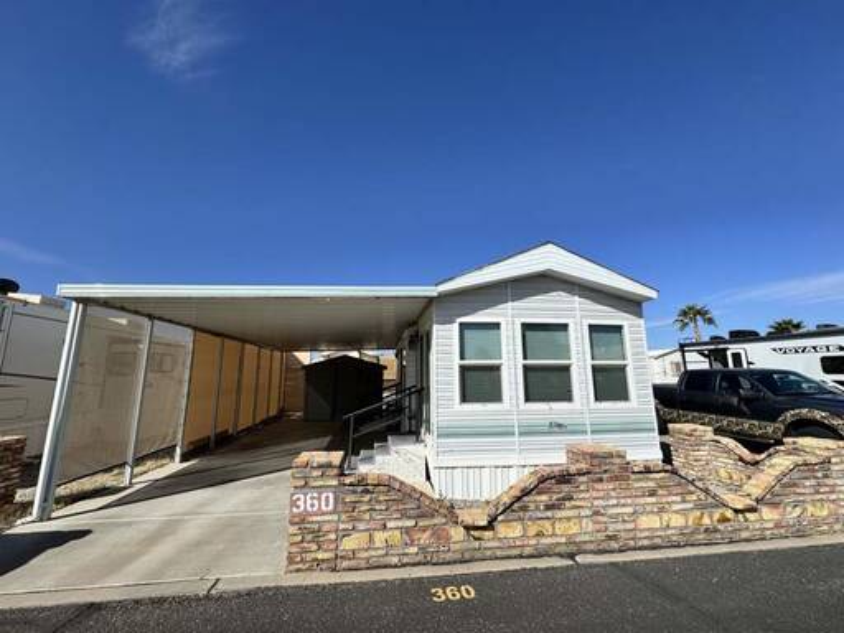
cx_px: 422
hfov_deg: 102.1
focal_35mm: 14
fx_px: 341
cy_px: 316
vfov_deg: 85.7
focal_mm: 2.22
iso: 50
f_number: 2.2
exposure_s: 1/3906
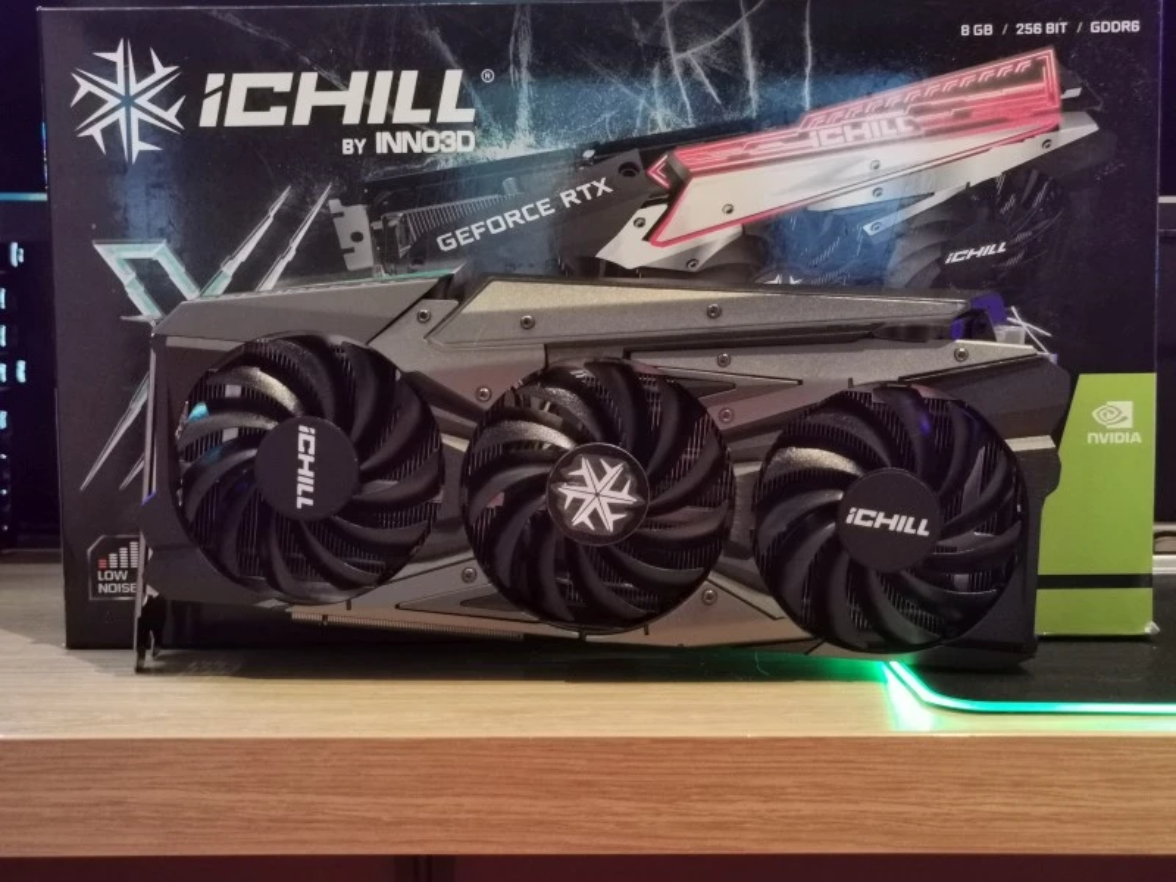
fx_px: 1461
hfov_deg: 43.9
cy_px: 441
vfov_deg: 33.6
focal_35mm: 43
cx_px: 588
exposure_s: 1/30
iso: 640
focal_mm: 5.56
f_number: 1.6
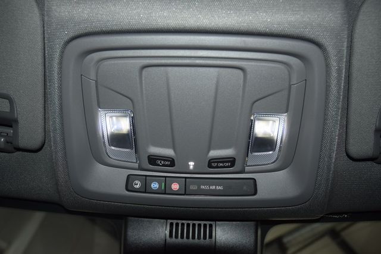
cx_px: 190
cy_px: 127
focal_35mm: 33
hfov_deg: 57.2
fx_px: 349
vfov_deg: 40.0
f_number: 3.5
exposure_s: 1/60
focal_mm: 22
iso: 400
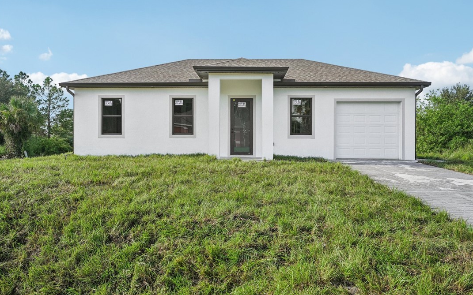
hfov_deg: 61.2
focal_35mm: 31
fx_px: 400
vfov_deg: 40.6
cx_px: 237
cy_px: 150
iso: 400
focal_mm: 30
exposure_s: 1/640
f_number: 8
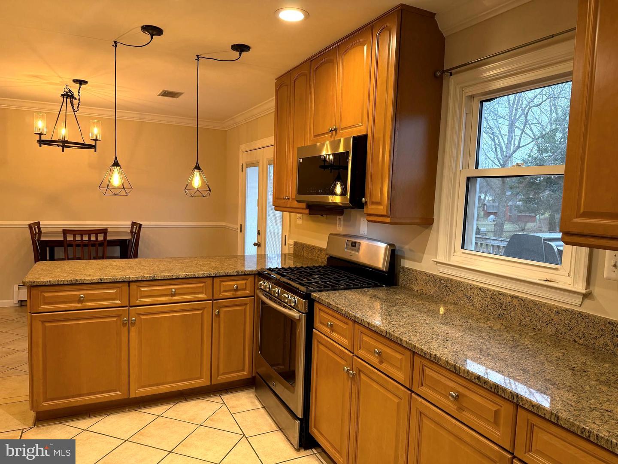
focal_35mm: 24
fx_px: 428
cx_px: 309
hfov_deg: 71.6
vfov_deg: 56.8
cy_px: 232
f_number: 1.78
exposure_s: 1/60
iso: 125
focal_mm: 6.76
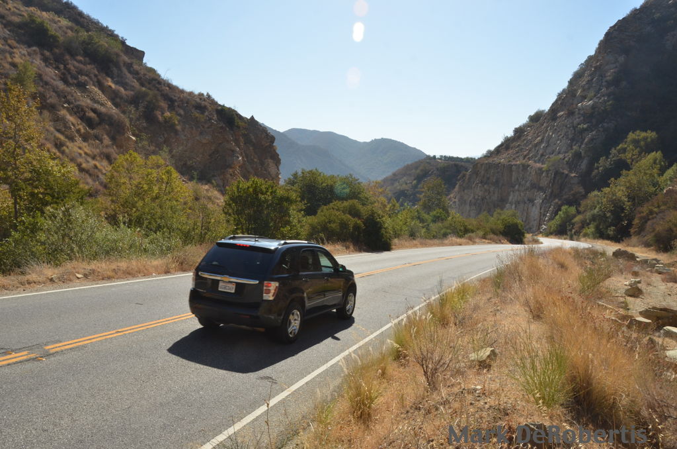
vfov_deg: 47.7
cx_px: 338
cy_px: 224
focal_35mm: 27
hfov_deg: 67.5
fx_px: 507
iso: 400
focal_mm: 18
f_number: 11
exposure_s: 1/500
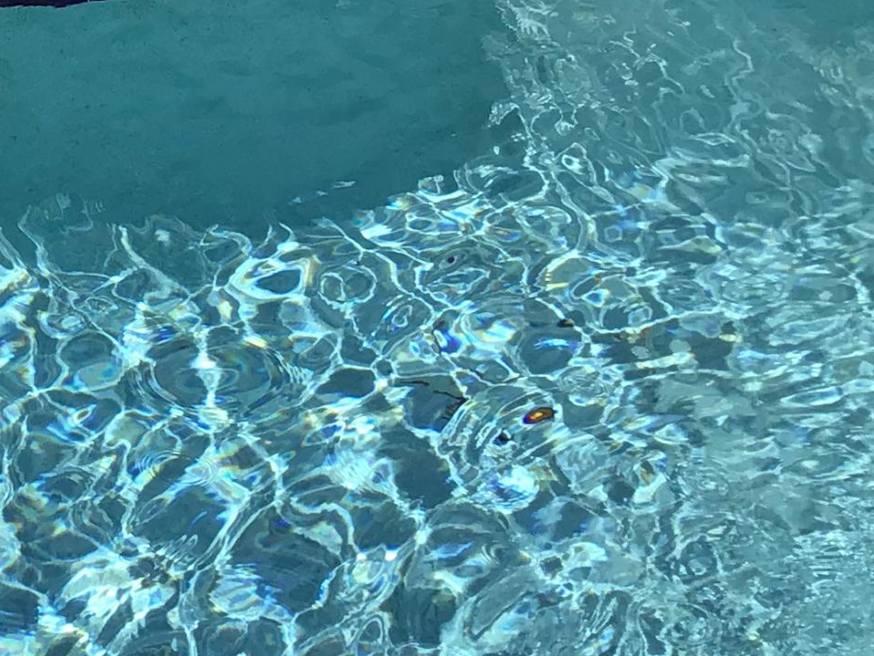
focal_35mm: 98
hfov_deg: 18.6
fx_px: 2475
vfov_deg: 14.4
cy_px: -211
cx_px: -265
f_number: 2.4
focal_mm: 3.3
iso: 25
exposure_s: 1/2632
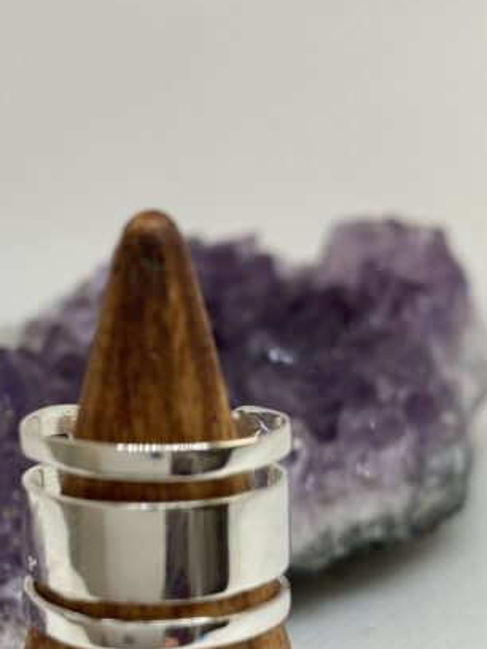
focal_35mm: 51
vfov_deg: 36.7
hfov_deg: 28.4
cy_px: 474
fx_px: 957
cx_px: 159
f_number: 1.8
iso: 32
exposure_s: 1/121
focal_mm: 4.25
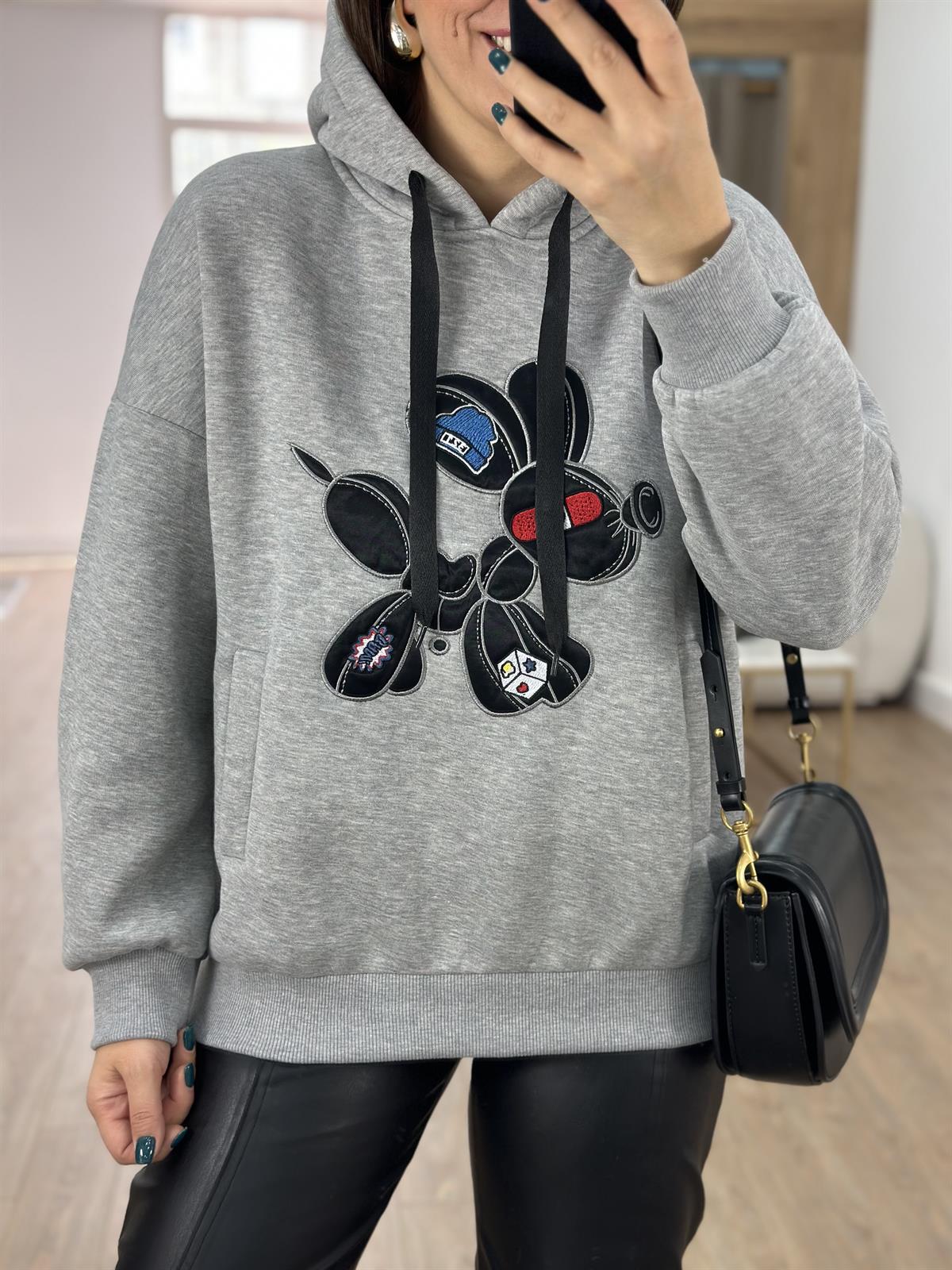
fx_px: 1760
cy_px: 635
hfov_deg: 30.3
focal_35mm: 48
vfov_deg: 39.7
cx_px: 476
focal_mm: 6.86
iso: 64
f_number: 1.78
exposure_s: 1/100
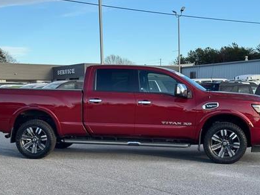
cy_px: 116
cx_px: 125
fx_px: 458
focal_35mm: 61
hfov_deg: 31.7
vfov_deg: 24.0
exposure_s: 1/1238
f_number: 1.78
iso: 64
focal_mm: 6.76
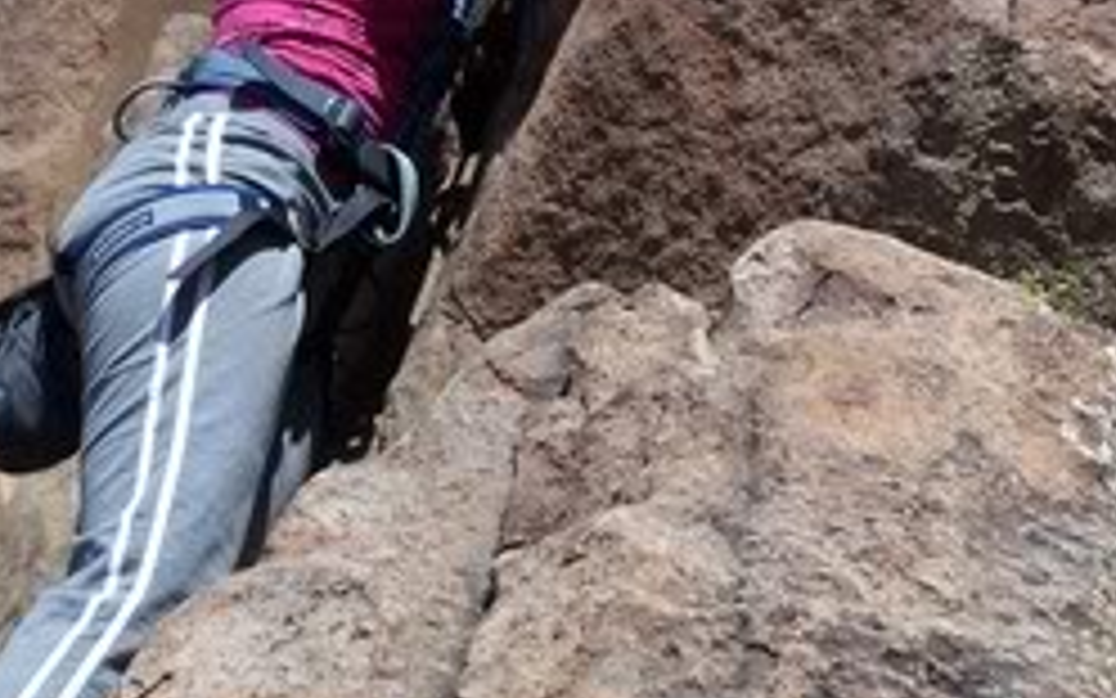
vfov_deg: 7.0
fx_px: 5657
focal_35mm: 186
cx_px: 441
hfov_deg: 11.3
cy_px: 20
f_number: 4.5
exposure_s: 1/500
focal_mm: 17.5
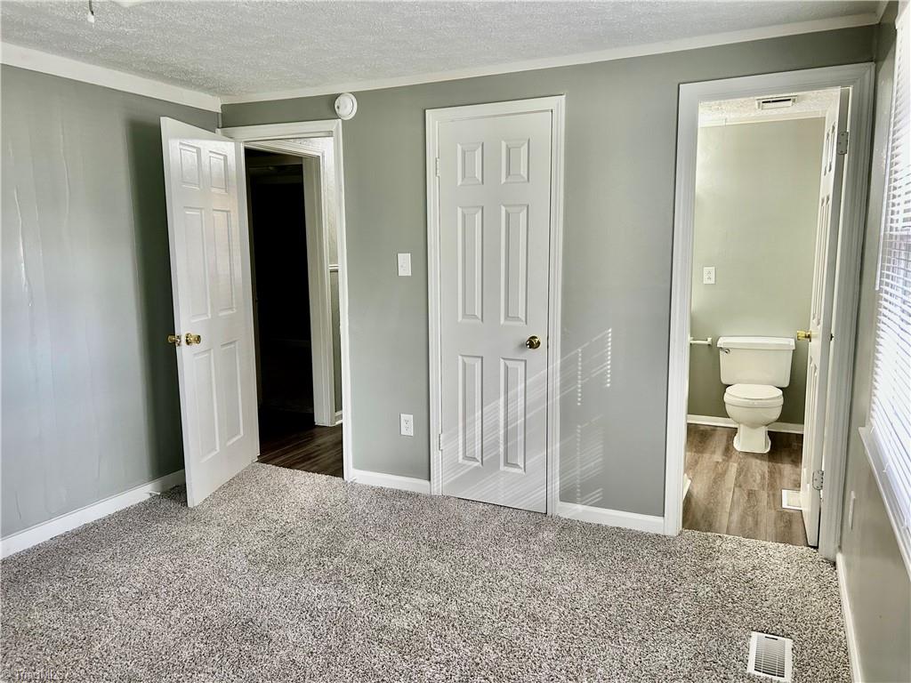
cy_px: 342
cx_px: 456
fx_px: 684
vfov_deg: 53.1
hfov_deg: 67.3
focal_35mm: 26
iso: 125
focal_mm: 5.7
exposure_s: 1/60
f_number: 1.5
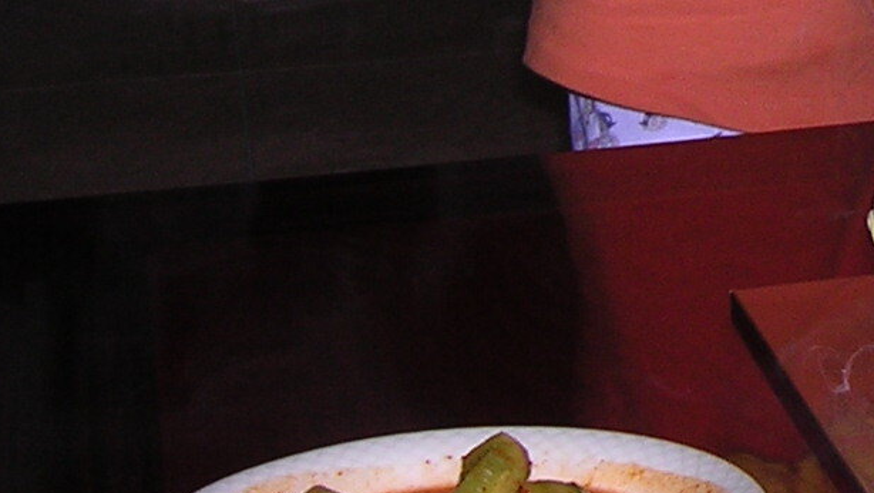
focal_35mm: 138
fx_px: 3200
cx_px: 1035
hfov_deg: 15.0
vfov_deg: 8.6
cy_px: -239
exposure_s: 1/60.1
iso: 100
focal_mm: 5.8
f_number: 2.8
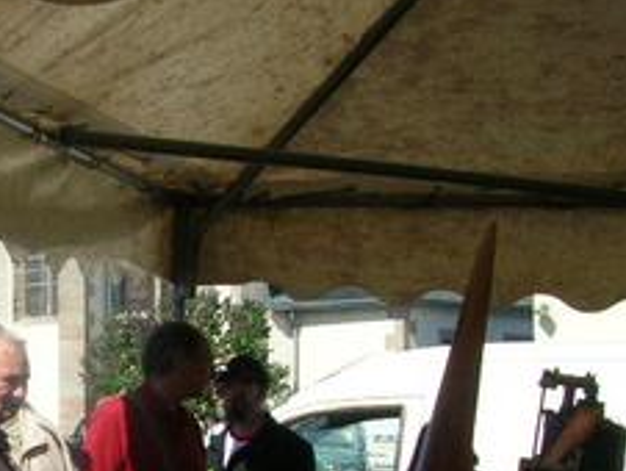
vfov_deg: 14.8
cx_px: -102
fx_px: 1792
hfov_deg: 18.8
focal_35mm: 99
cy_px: 454
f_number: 5.6
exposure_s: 1/287
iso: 50
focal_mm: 5.8
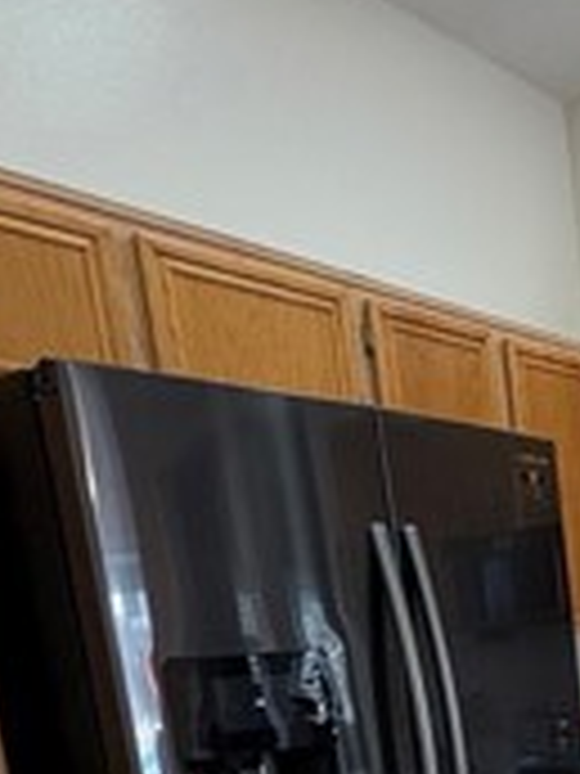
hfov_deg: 23.1
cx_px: 850
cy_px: 873
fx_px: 1162
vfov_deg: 32.0
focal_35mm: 52
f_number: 2.2
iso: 200
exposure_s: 1/60
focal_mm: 2.22
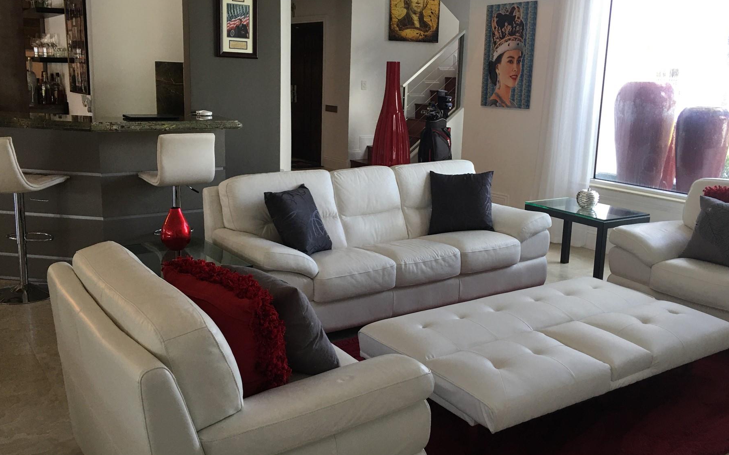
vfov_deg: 36.3
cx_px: 368
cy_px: 214
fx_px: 695
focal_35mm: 35
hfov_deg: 55.3
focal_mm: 4.15
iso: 32
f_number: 2.2
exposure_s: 1/30
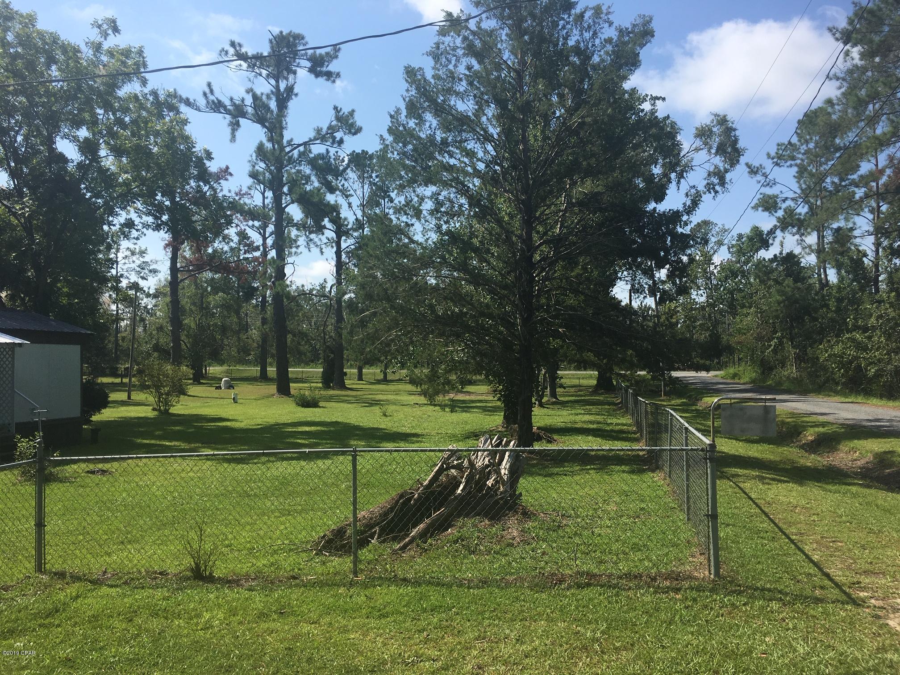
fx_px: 754
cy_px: 338
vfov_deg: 48.2
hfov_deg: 61.7
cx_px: 450
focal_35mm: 29
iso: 25
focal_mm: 4.15
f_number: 2.2
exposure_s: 1/1538
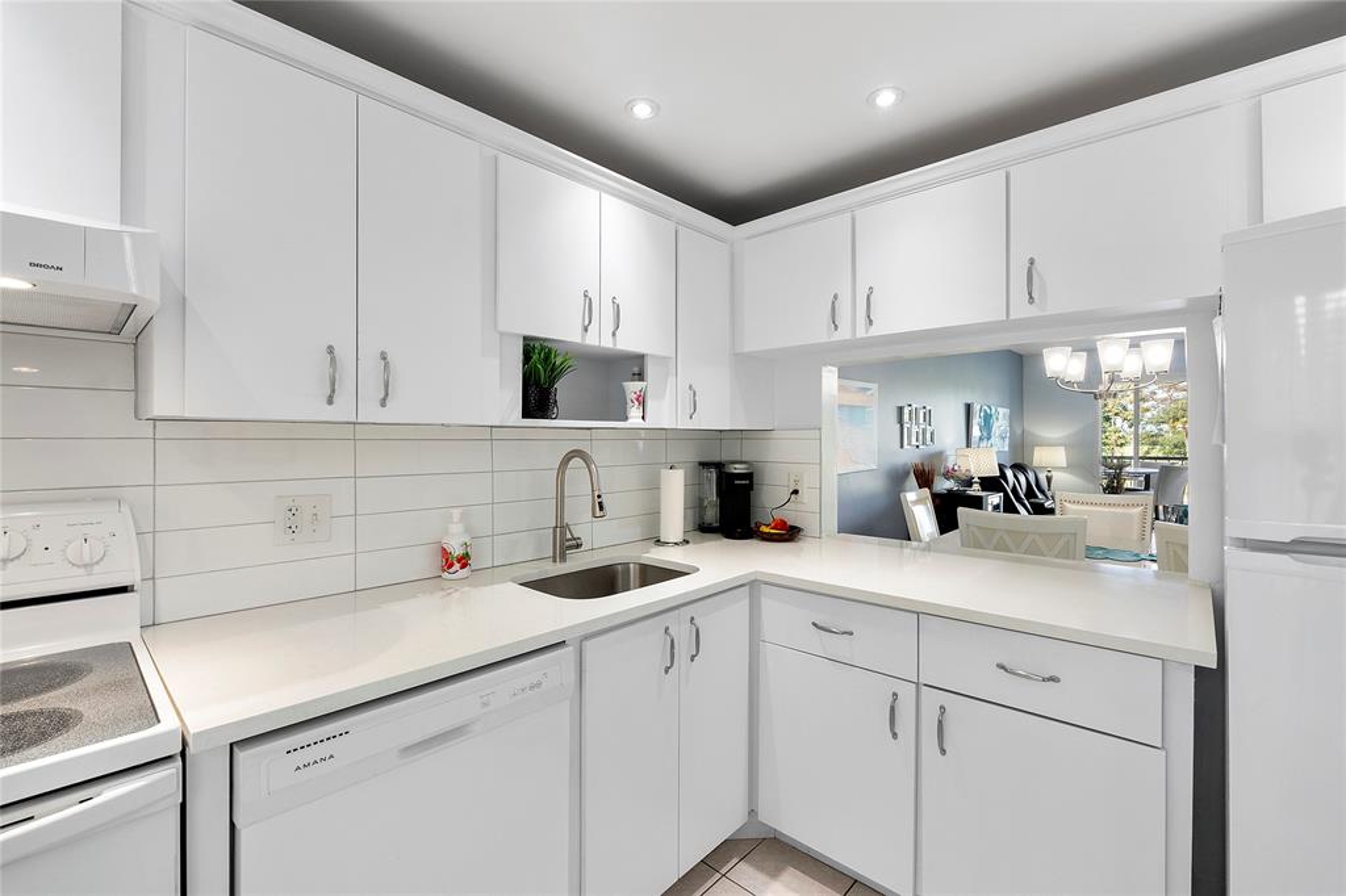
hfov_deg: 100.4
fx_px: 561
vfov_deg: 77.3
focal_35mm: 15
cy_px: 448
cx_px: 673
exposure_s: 1/60
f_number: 8
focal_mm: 10
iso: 800
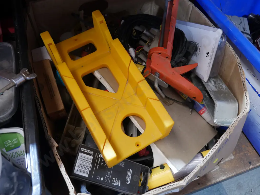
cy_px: 98
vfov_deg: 41.8
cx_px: 130
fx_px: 255
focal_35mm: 34
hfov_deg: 53.9
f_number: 4
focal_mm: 17
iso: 1600
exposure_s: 1/60
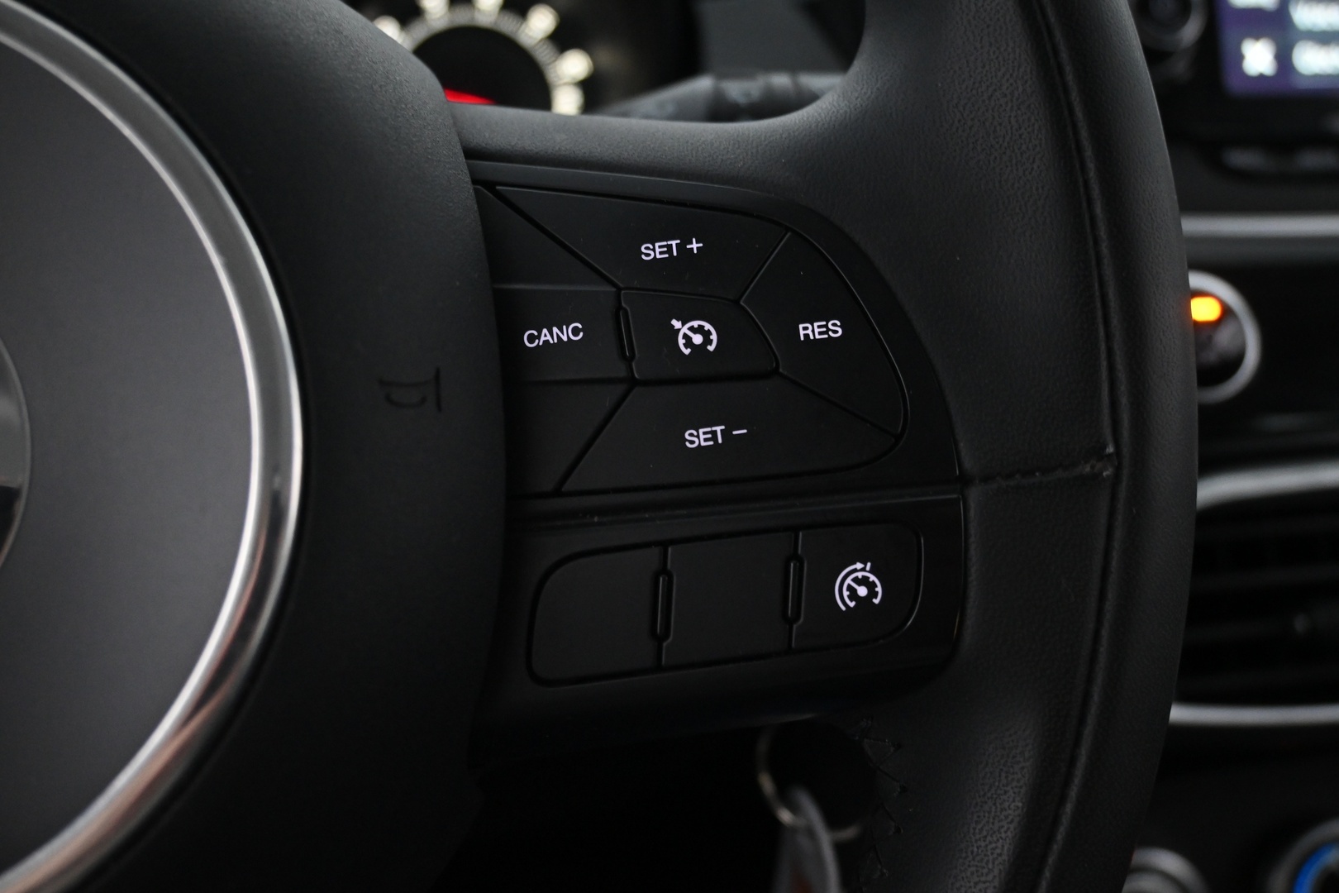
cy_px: 446
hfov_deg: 51.3
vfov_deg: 35.5
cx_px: 670
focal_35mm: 38
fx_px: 1395
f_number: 4.2
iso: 2500
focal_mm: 25
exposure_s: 1/40
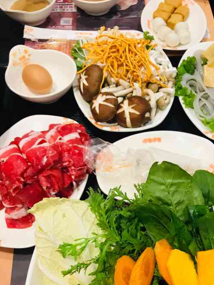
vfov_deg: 45.7
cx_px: 142
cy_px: 200
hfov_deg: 35.6
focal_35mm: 40
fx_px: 330
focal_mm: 3.99
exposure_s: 1/17
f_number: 1.8
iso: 40
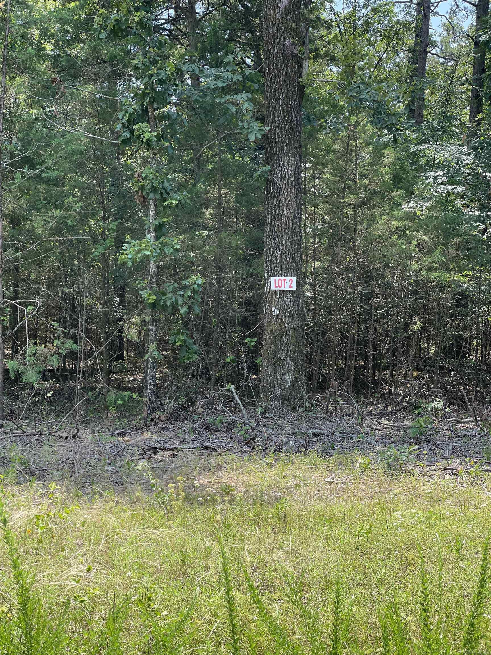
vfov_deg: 36.8
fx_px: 983
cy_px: 328
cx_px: 246
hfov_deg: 28.0
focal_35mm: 52
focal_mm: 6
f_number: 2
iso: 32
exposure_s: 1/424
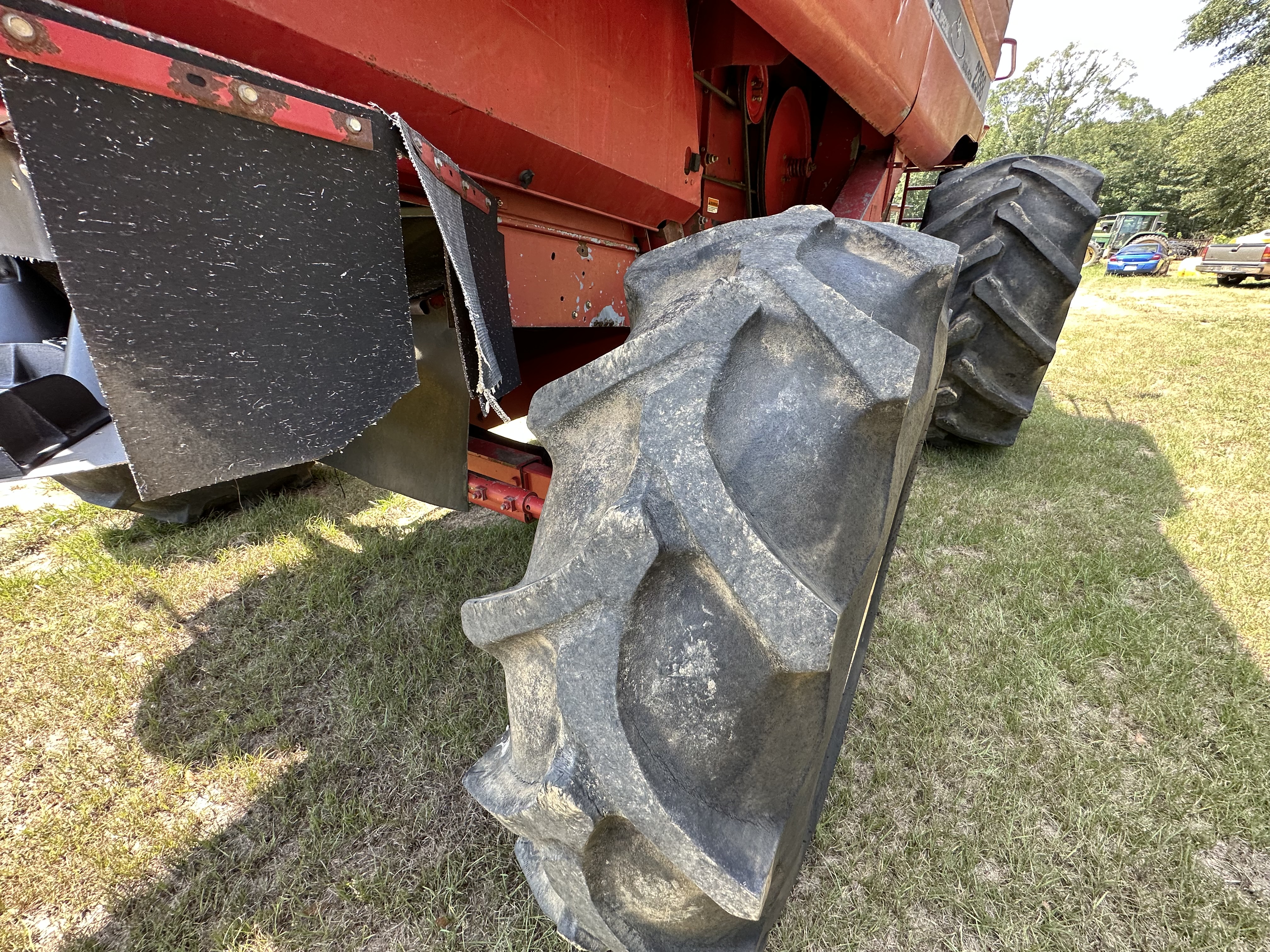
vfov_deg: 85.7
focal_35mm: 14
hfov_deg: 102.1
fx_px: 514
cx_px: 635
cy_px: 476
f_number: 2.2
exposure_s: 1/115
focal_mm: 2.22
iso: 40
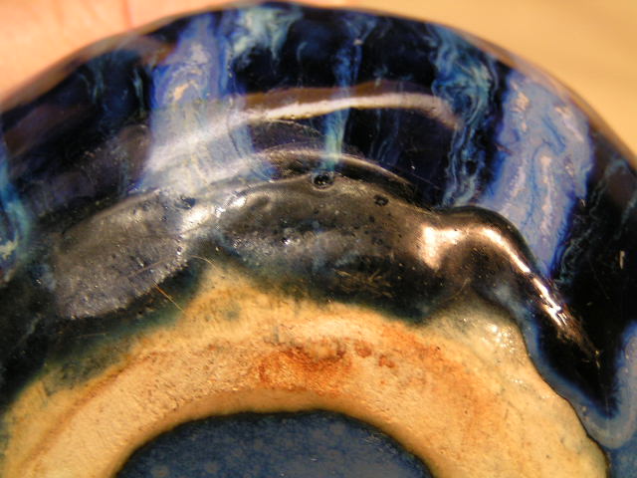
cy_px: 239
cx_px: 318
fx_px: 1159
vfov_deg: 23.3
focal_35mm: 63
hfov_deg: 30.7
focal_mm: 9.7
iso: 80
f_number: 3.2
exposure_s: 1/60
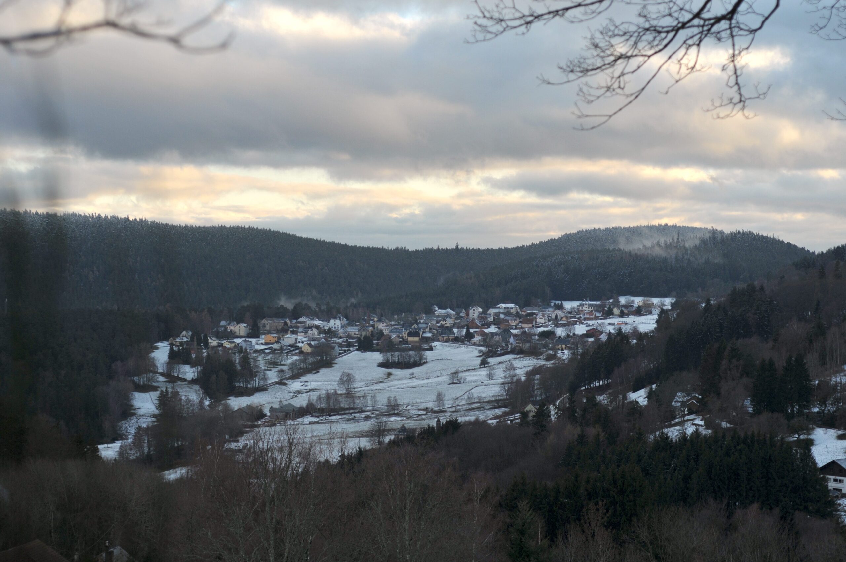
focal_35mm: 75
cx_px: 423
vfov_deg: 18.1
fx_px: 1760
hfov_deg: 27.0
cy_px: 281
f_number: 2.8
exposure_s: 1/1250
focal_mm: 50
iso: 200
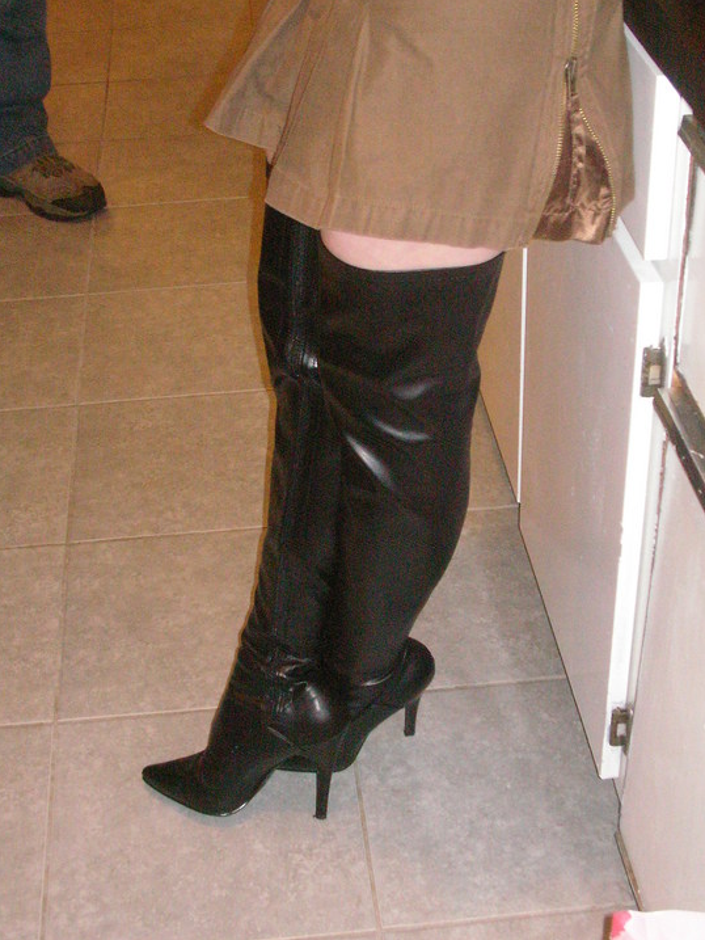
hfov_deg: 25.2
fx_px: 1575
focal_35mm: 58
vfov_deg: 33.2
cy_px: 450
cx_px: 367
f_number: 3.6
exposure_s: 1/40
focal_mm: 8.7
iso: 400
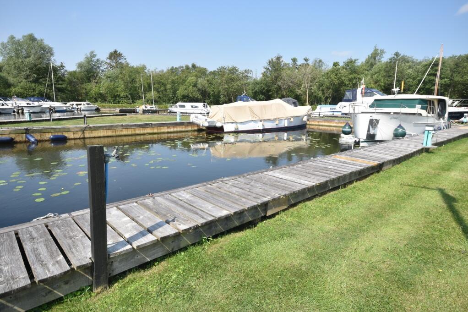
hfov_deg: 81.2
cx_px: 234
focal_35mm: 21
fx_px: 273
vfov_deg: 59.5
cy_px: 156
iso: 200
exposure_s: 1/250
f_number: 8
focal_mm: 14
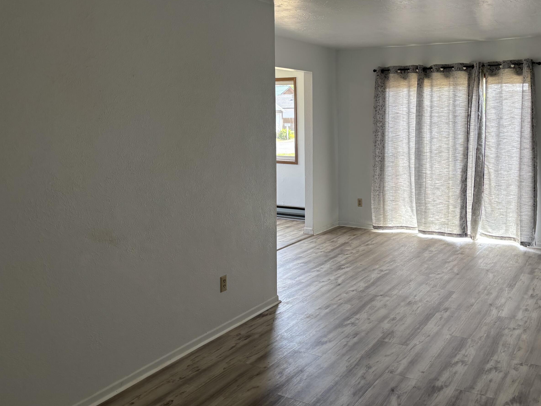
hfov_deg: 54.6
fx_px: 516
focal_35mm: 33
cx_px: 343
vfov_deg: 42.7
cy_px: 163
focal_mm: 5.96
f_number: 1.6
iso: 80
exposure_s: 1/120
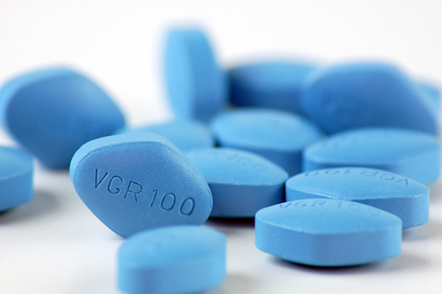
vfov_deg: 3.0
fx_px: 5519
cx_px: 221
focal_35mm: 450
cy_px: 147
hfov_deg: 4.6
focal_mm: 300
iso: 200
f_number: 11
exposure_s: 1/1250
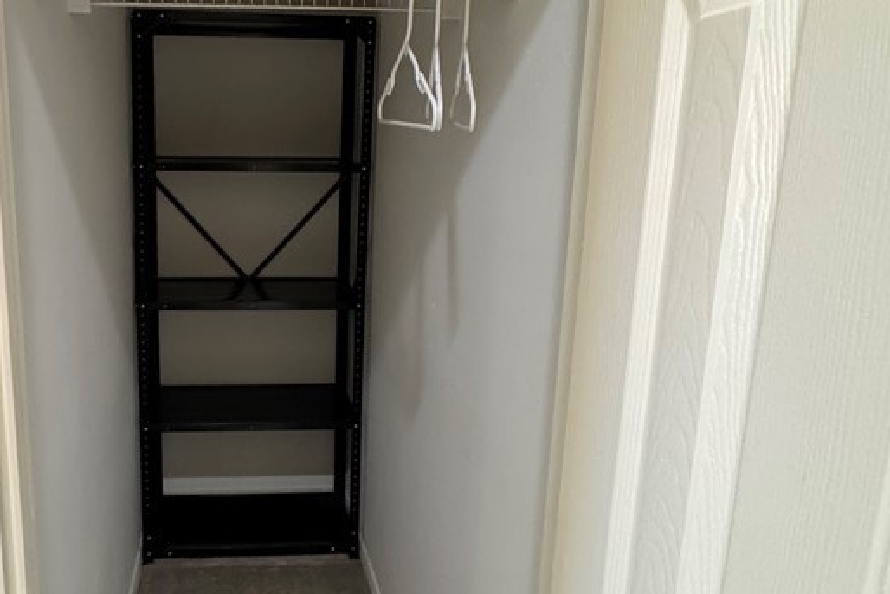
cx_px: 274
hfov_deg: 61.6
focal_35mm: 29
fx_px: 717
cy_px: 265
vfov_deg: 44.9
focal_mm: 2.22
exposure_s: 1/60
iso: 500
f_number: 2.2
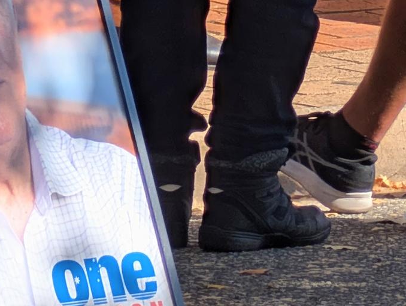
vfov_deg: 1.8
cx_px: 1108
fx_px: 9529
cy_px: -215
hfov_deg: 2.4
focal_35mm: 811
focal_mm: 18
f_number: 2.8
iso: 15
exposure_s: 1/231
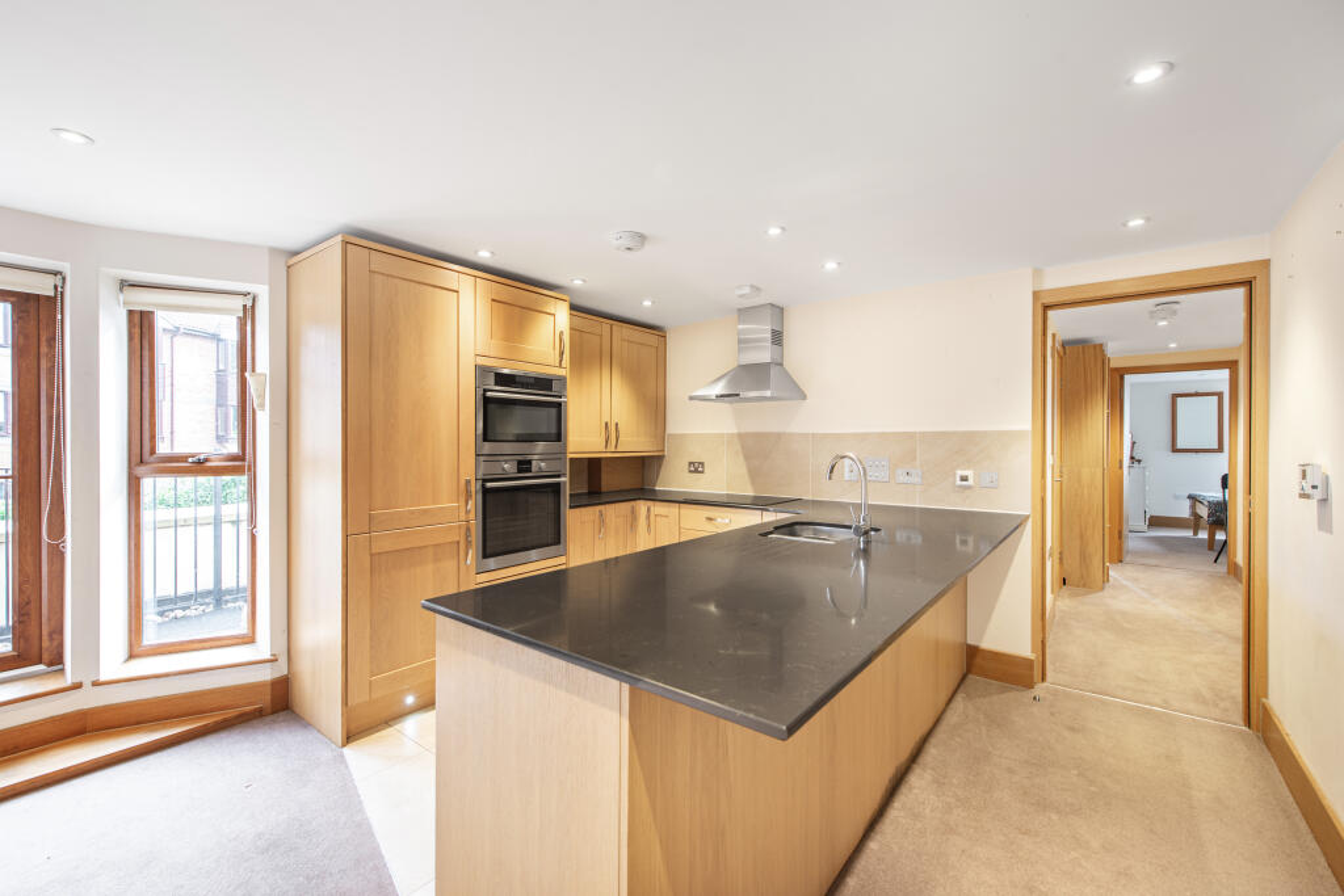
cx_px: 672
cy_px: 448
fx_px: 560
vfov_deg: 77.3
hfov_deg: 100.4
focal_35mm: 15
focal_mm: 15
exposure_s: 1/3
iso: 125
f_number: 8
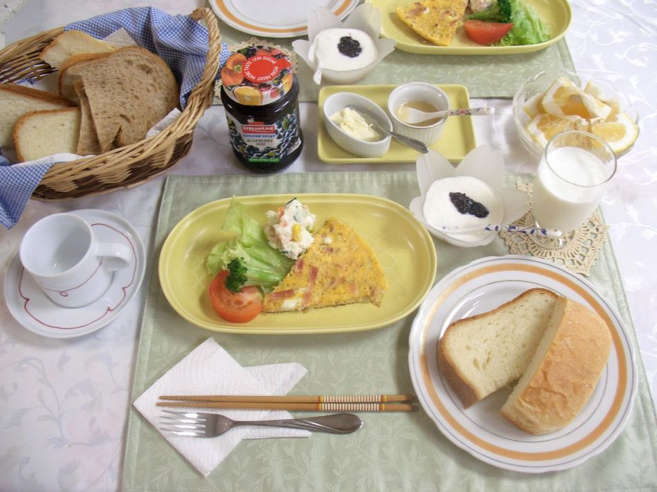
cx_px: 328
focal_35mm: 33
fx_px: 626
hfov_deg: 55.4
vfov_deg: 42.9
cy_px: 246
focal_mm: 7.1
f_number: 2.8
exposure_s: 1/20
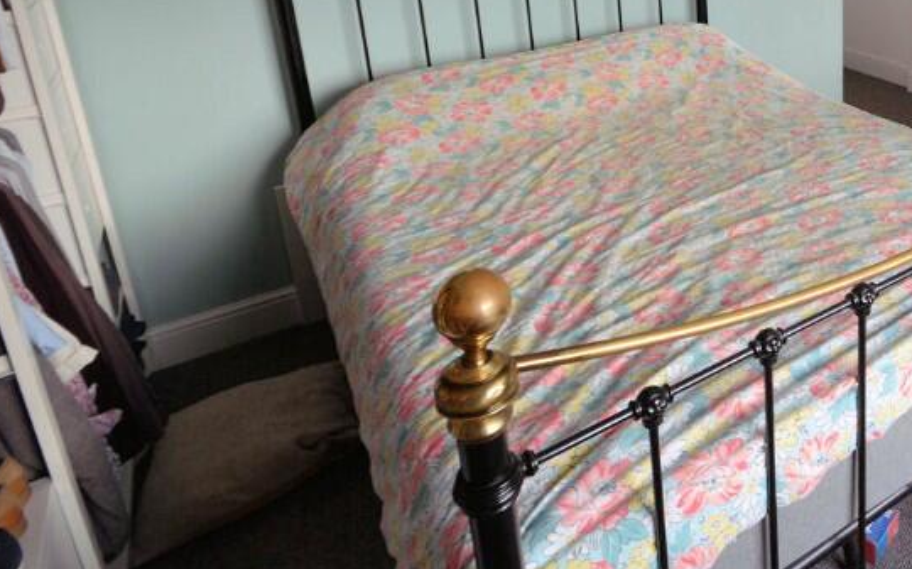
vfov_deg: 39.5
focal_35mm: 29
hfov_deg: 56.1
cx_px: 817
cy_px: 42
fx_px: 720
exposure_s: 1/15
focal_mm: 10
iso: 400
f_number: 8
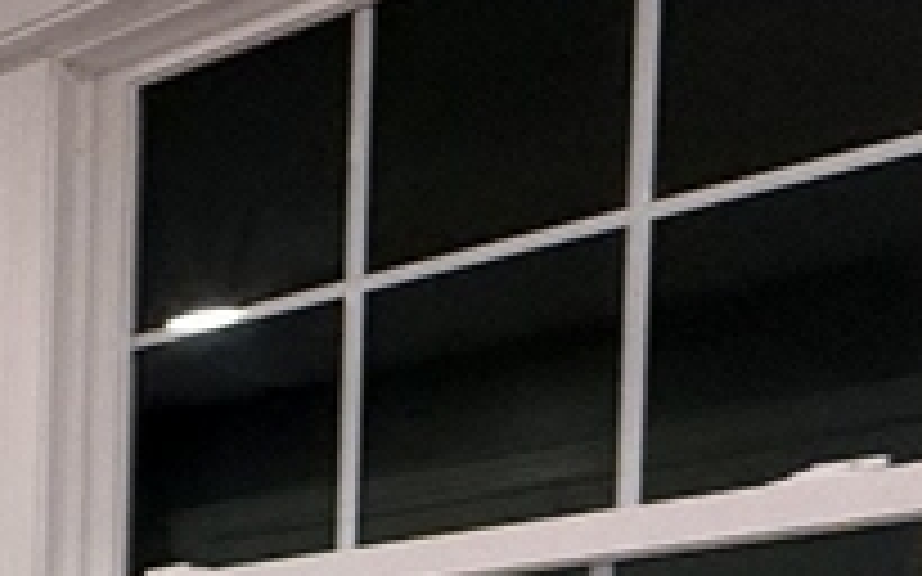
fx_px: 1859
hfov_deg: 15.6
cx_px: -1241
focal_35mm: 74
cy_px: 1017
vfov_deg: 15.3
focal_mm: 2.22
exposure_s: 1/120
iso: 250
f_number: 2.2
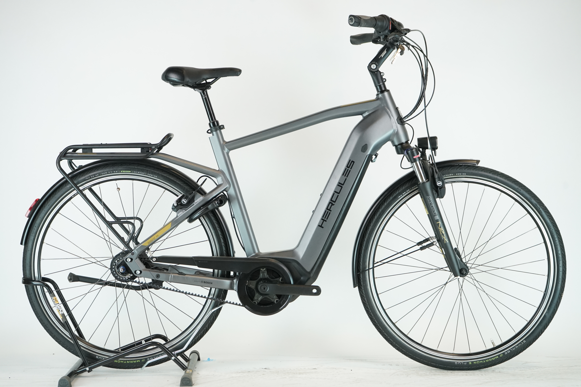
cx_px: 290
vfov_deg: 24.6
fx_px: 888
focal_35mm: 55
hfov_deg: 36.2
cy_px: 194
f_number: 6.3
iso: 2000
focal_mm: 55
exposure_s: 1/200
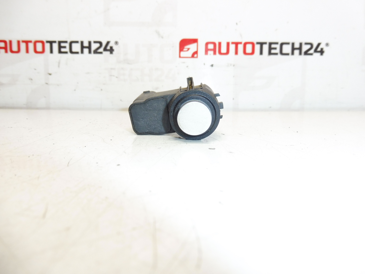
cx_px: 182
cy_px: 137
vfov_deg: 56.8
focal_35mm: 24
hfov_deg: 71.6
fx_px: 253
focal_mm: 4.3
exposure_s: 1/100
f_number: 3.5
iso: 200
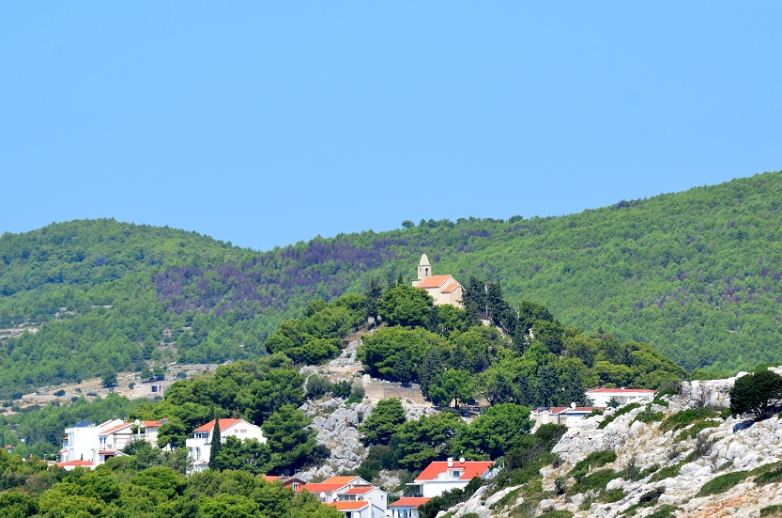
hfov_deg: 5.7
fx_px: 7801
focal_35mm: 360
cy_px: 302
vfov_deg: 3.8
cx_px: 427
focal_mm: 200
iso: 400
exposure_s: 1/1600
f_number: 6.3
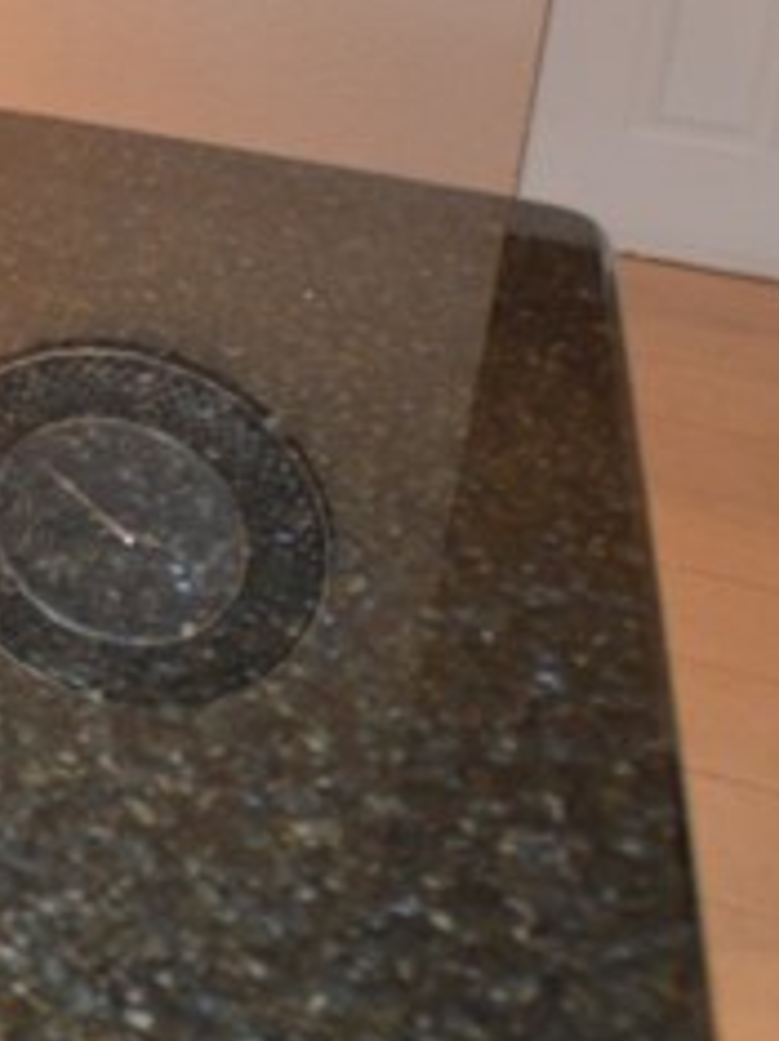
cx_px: -1124
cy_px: -111
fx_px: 2014
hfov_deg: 14.2
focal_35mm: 67
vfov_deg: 26.6
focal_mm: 10
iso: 500
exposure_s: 1/60
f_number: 3.5
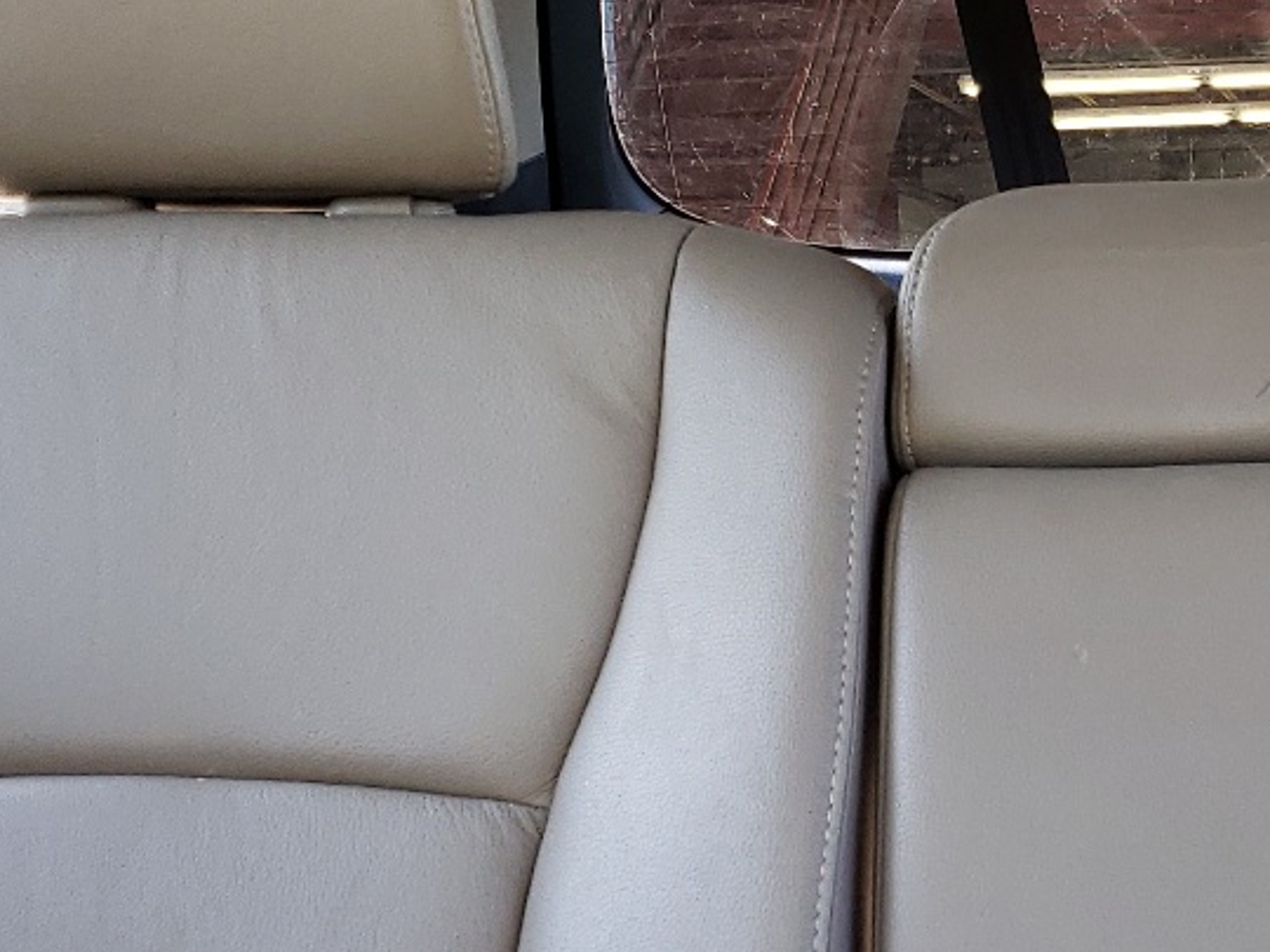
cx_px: 1223
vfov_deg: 19.1
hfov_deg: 24.4
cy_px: 395
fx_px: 2825
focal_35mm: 77
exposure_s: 1/60.2
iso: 107
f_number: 1.5
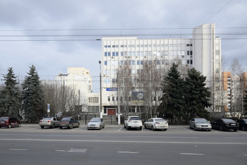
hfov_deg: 67.4
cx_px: 124
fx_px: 185
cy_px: 82
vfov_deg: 47.9
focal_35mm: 27
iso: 100
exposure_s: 1/50
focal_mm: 18
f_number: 5.6
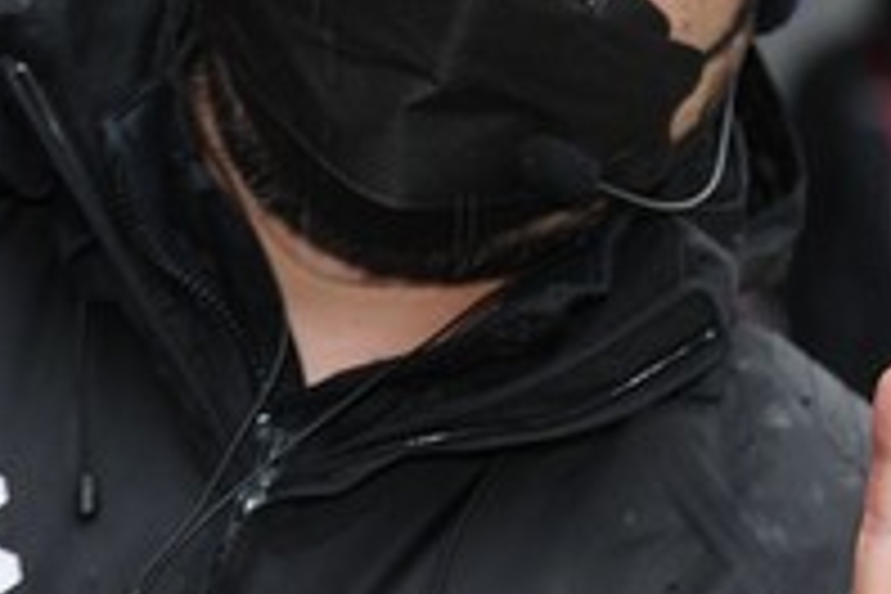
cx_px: 1296
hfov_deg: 8.0
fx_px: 6286
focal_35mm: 254
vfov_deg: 5.4
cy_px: 338
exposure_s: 1/250
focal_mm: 70
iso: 200
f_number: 4.8
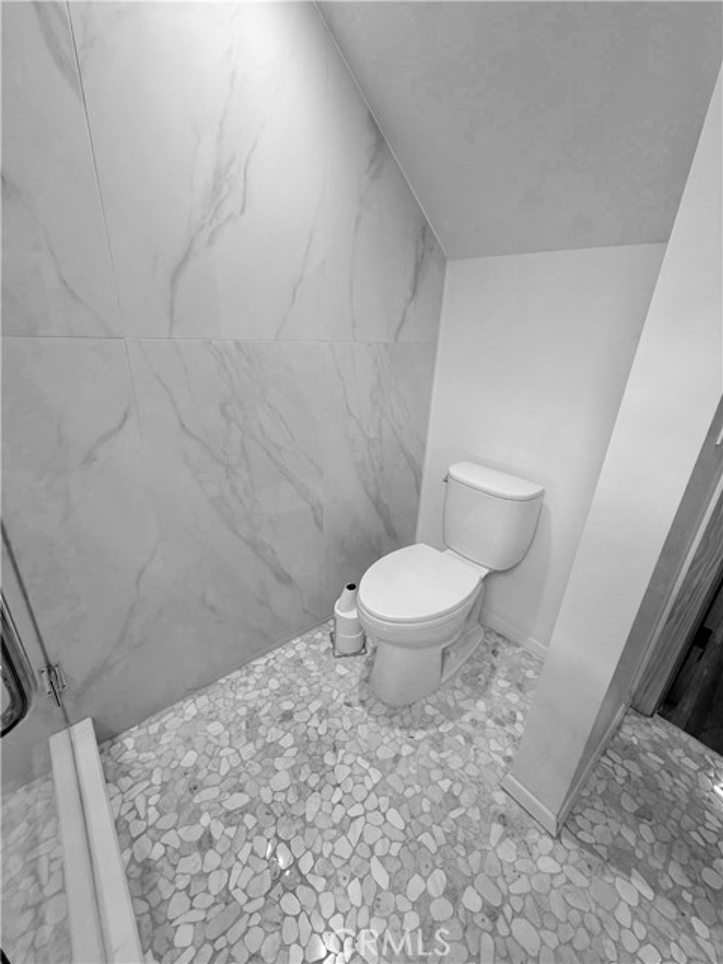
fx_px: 390
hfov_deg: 85.7
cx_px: 362
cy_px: 482
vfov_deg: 102.1
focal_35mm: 14
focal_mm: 2.22
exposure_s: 1/120
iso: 160
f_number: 2.2
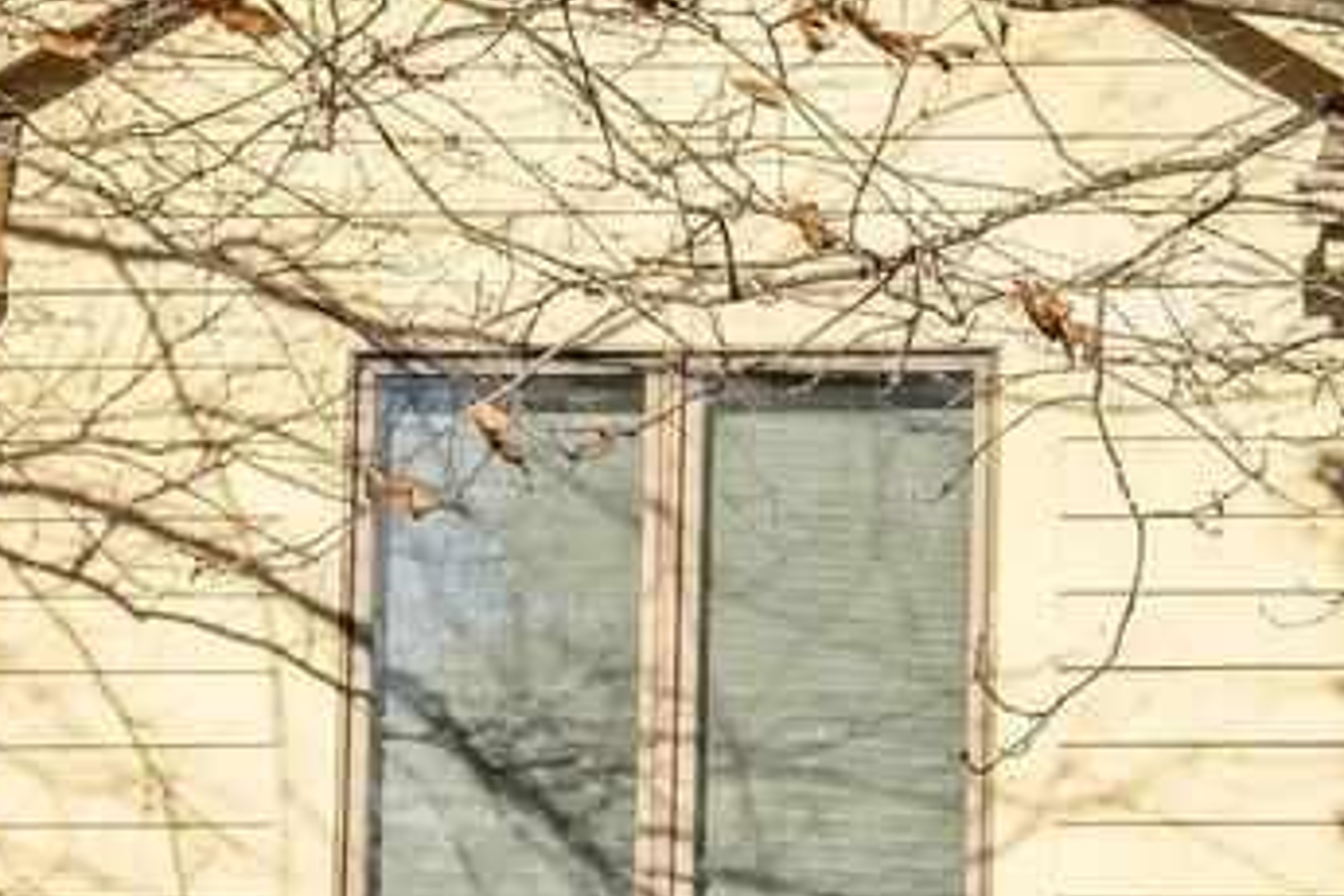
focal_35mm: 178
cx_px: 2189
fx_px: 6645
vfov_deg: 7.7
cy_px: 695
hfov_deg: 11.0
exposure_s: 1/4000
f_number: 5
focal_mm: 20
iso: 800
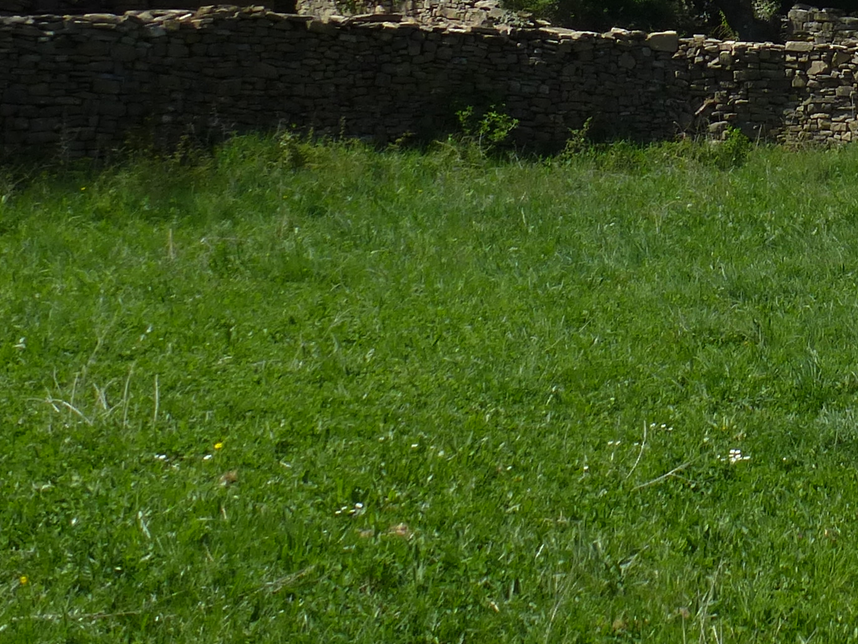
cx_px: 966
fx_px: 1735
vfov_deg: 19.0
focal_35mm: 70
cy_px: -264
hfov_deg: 25.5
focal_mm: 4.3
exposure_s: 1/640
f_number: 4
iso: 100
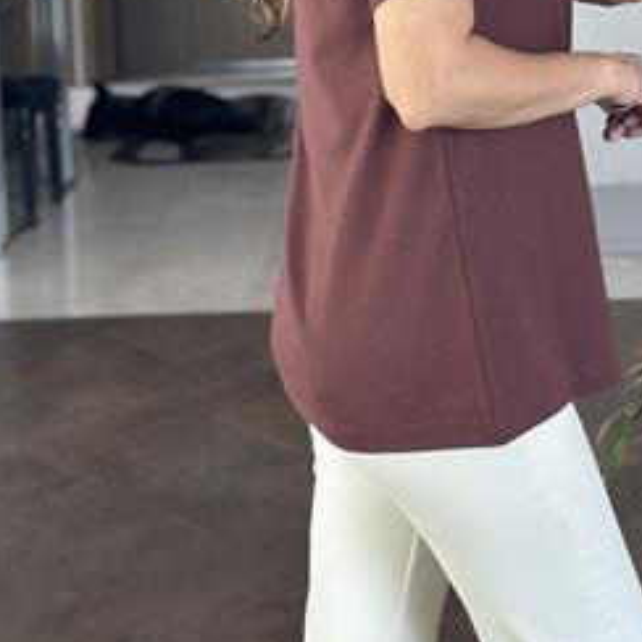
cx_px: 447
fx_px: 1846
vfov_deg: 19.2
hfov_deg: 19.6
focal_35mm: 88
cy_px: -5
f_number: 1.78
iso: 125
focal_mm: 6.86
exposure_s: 1/75
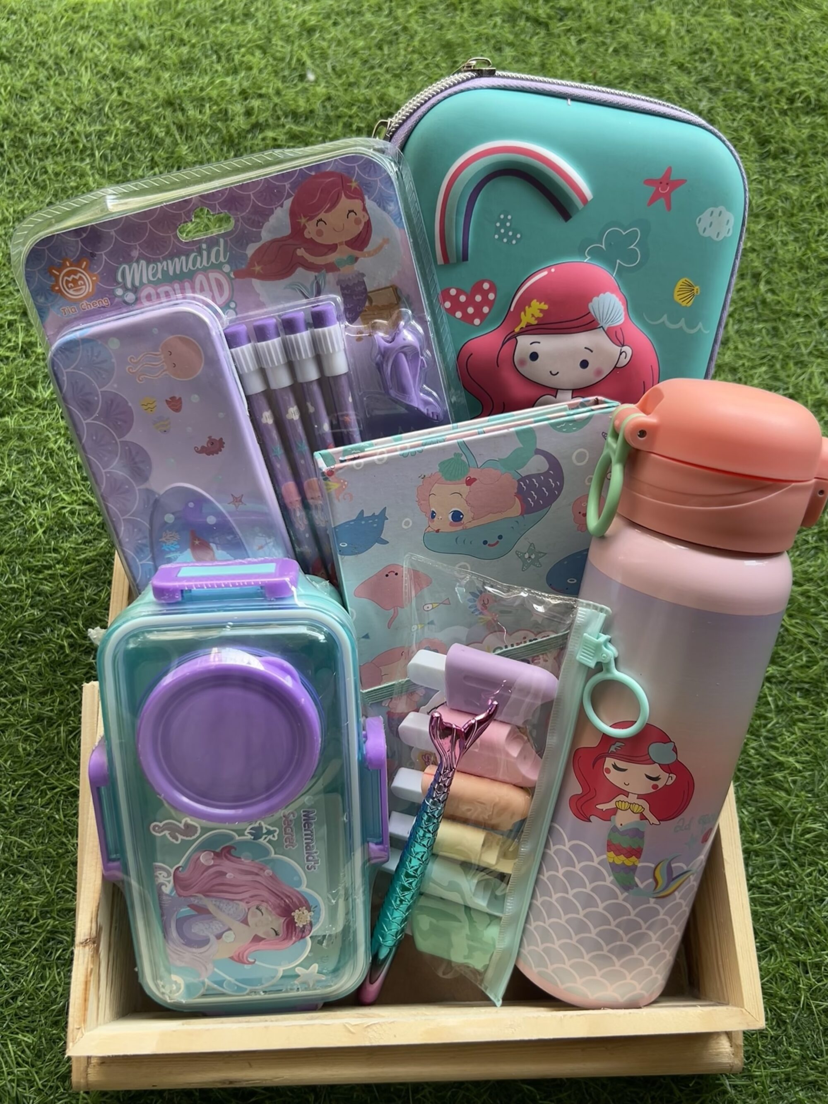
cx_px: 414
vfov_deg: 67.3
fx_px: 829
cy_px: 552
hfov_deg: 53.1
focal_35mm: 26
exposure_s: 1/121
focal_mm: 5.7
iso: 40
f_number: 1.5
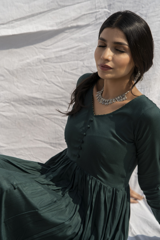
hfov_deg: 16.1
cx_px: 80
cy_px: 120
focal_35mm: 85
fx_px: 567
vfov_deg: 23.9
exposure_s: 1/800
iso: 100
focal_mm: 85
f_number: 4.5
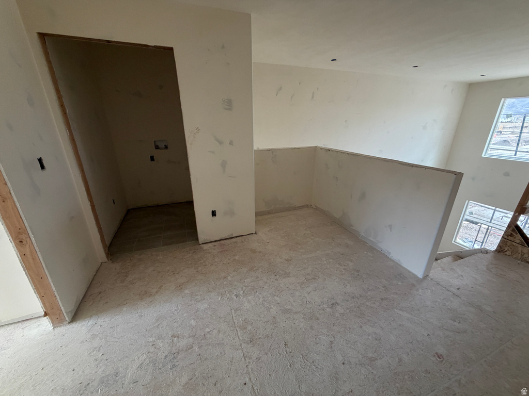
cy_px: 198
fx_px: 214
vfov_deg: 85.7
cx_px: 264
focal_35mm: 14
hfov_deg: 102.1
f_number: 2.2
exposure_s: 1/121
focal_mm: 2.22
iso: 250
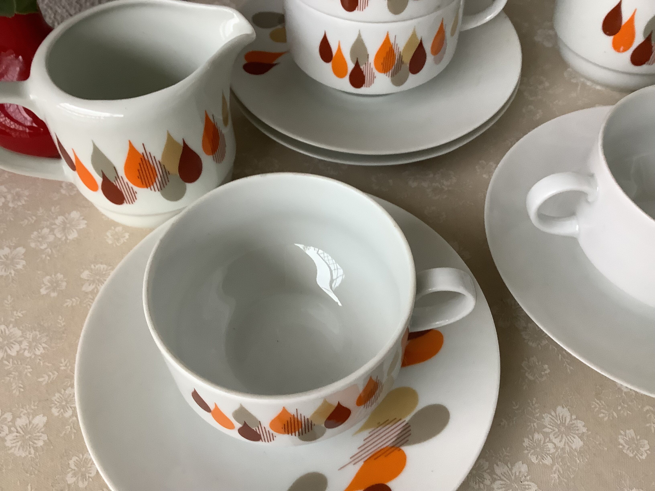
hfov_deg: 58.4
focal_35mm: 31
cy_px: 246
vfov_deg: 45.4
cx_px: 328
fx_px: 587
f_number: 2.4
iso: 160
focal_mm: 3.3
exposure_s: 1/50
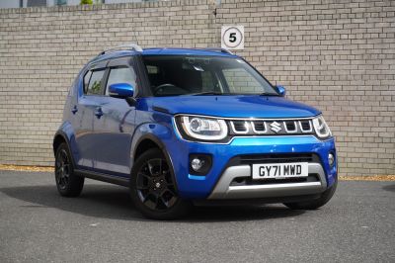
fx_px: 773
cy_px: 132
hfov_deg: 28.7
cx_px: 198
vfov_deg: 19.3
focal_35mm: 70
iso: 100
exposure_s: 1/160
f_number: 5.6
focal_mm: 47
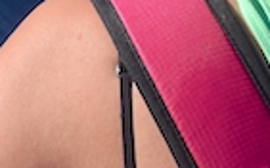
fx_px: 1998
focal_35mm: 272
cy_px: -303
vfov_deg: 4.7
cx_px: -178
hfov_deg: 7.5
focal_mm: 25
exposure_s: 1/320
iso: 200
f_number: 9
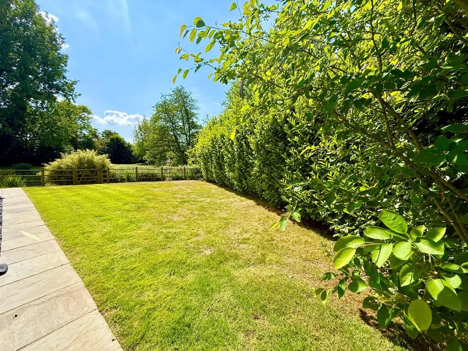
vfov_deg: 85.7
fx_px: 189
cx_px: 234
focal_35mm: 14
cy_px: 176
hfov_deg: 102.1
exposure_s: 1/1534
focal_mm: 2.22
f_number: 2.2
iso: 64
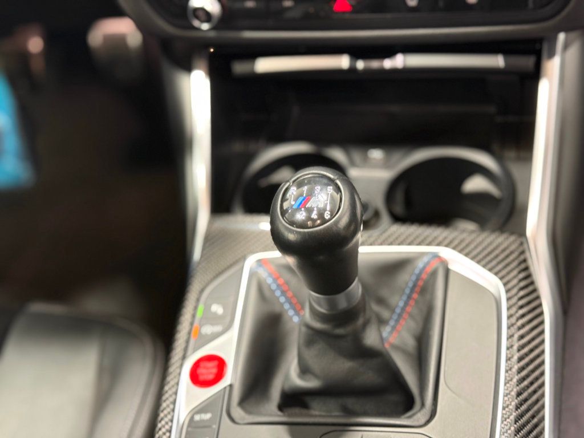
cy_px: 219
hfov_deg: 39.7
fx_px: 810
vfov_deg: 30.3
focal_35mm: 48
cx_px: 292
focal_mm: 6.76
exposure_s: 1/40
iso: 320
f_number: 1.78
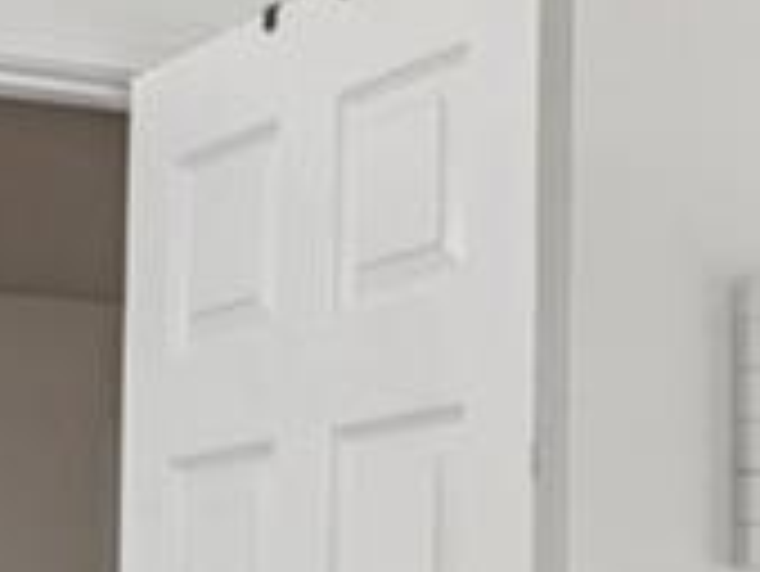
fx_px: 2043
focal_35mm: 93
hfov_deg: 19.8
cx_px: 917
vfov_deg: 15.1
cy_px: 763
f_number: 8
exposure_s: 1/25
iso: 400
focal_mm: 16
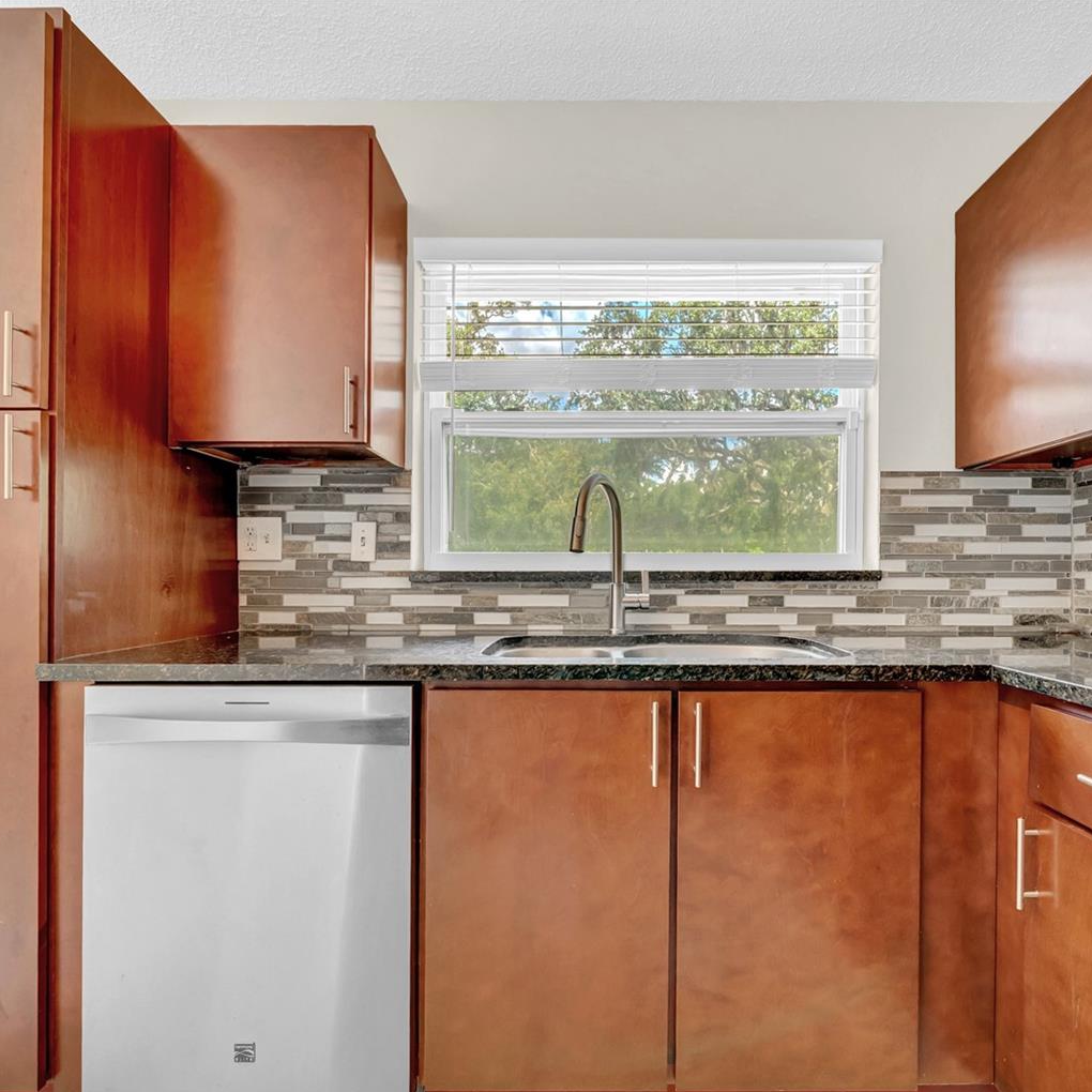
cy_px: 570
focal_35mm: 16
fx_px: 571
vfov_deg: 87.4
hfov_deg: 86.7
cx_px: 634
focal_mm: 12
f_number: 8
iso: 800
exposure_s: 1/30
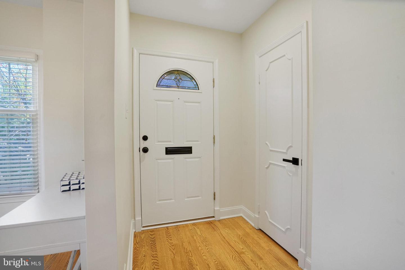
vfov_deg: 73.7
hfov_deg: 96.7
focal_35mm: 16
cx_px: 202
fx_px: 180
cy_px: 135
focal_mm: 16
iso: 1250
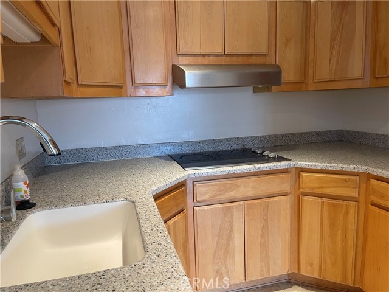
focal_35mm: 25
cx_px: 194
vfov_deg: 54.9
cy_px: 146
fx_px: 281
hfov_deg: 69.4
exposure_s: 1/60
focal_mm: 5.1
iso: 80
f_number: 1.6
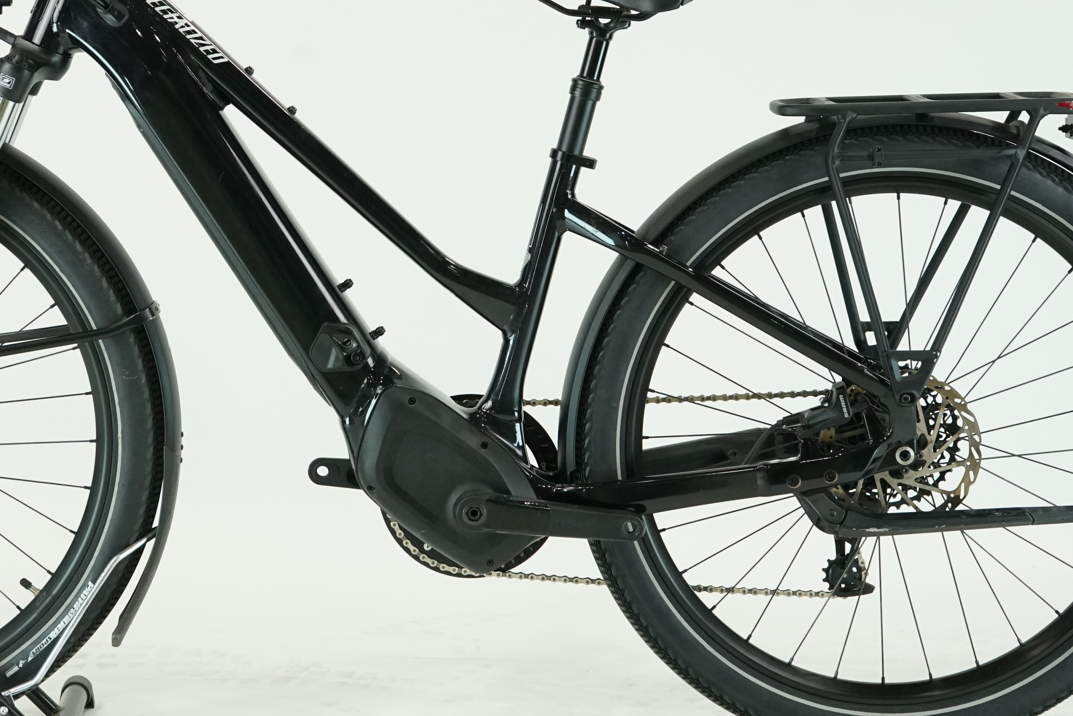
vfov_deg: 15.8
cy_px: 202
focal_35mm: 86
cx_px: 380
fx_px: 2563
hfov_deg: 23.6
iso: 2500
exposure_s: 1/200
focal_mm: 52
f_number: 7.1
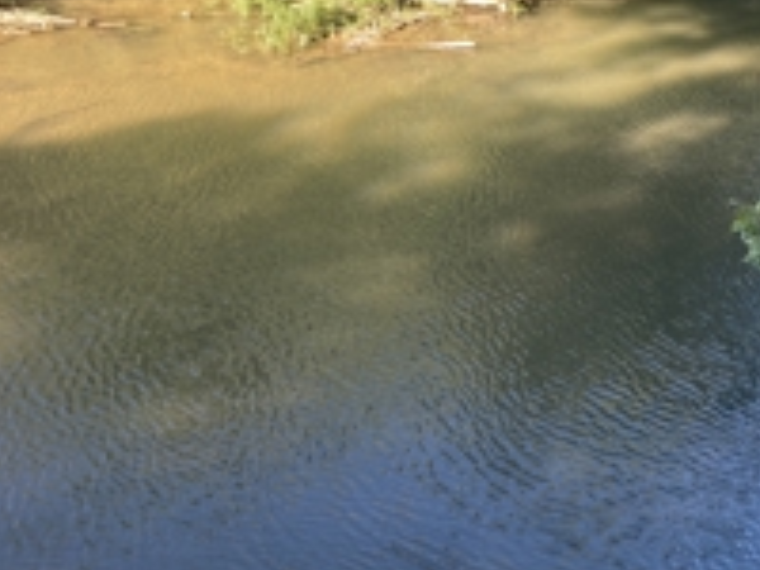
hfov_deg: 35.6
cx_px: 608
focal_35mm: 52
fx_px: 1142
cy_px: 239
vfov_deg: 28.0
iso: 32
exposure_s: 1/189
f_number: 1.8
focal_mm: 4.25
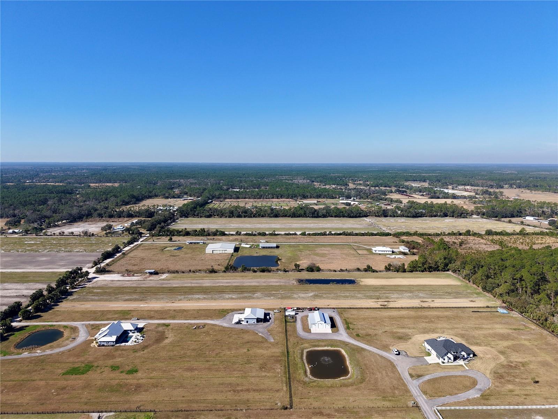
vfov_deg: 56.8
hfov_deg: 71.6
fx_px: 387
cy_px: 210
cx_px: 279
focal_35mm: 24
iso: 110
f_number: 1.8
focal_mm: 8.67
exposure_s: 1/3200
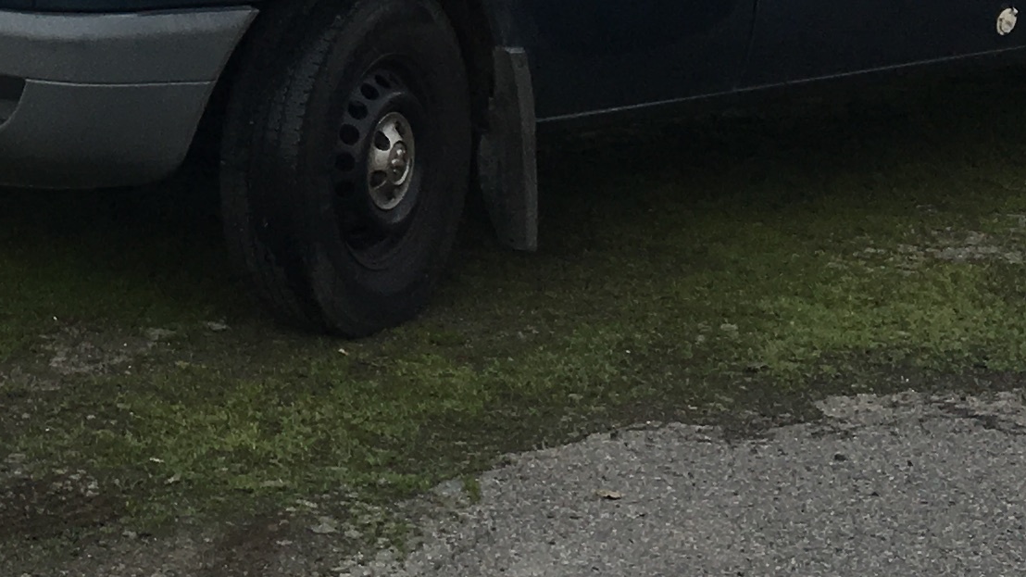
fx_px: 3128
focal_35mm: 115
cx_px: -259
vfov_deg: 9.8
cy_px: -585
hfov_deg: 17.6
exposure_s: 1/630
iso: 25
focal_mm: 4.15
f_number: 2.2
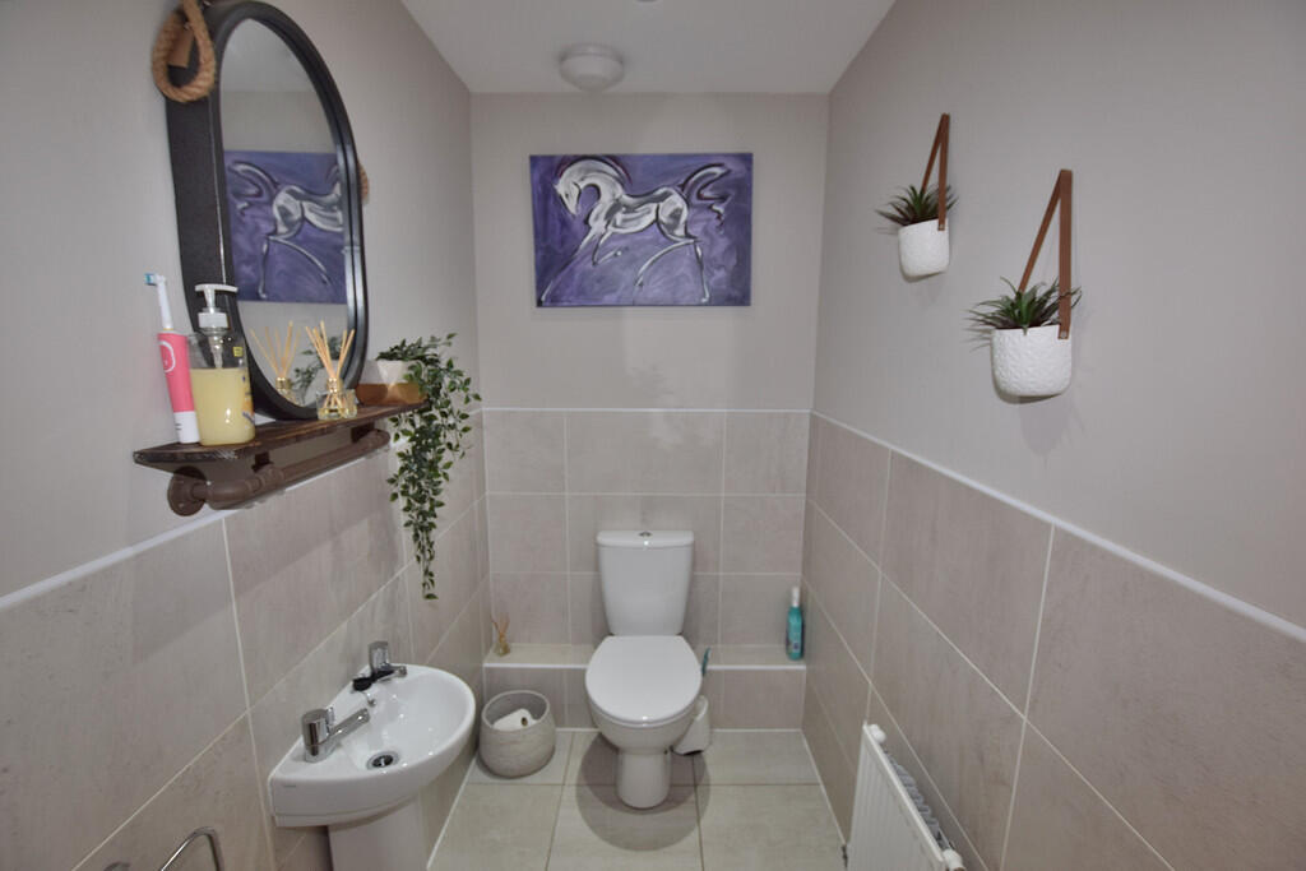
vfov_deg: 77.3
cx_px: 653
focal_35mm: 15
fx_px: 544
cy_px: 436
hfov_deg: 100.4
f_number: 5
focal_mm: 10
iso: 360
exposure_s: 1/100
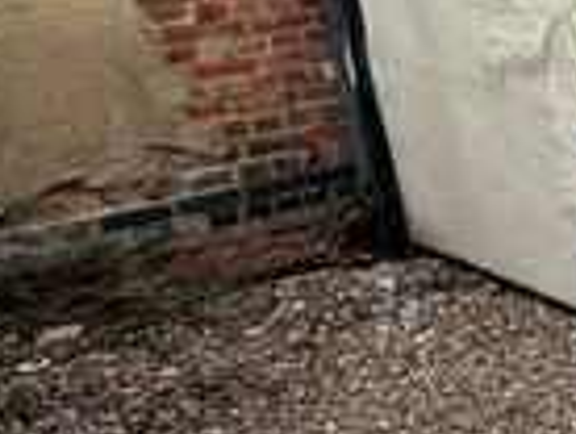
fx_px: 1183
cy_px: 152
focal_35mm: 71
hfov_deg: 18.1
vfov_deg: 20.7
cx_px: 1165
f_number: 2.2
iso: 40
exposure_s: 1/581
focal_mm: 2.22
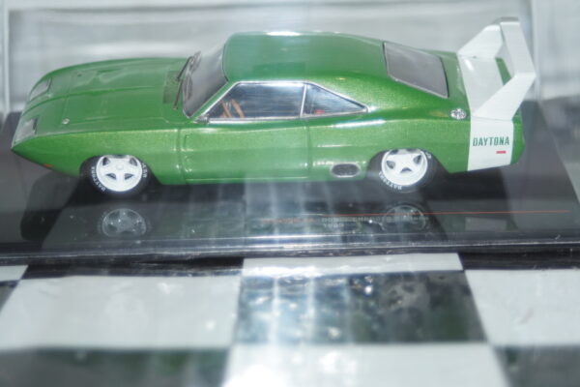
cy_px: 194
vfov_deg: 15.2
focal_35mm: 90
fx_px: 1450
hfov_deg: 22.6
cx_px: 290
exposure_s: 1/100
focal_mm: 60
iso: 400
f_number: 5.6
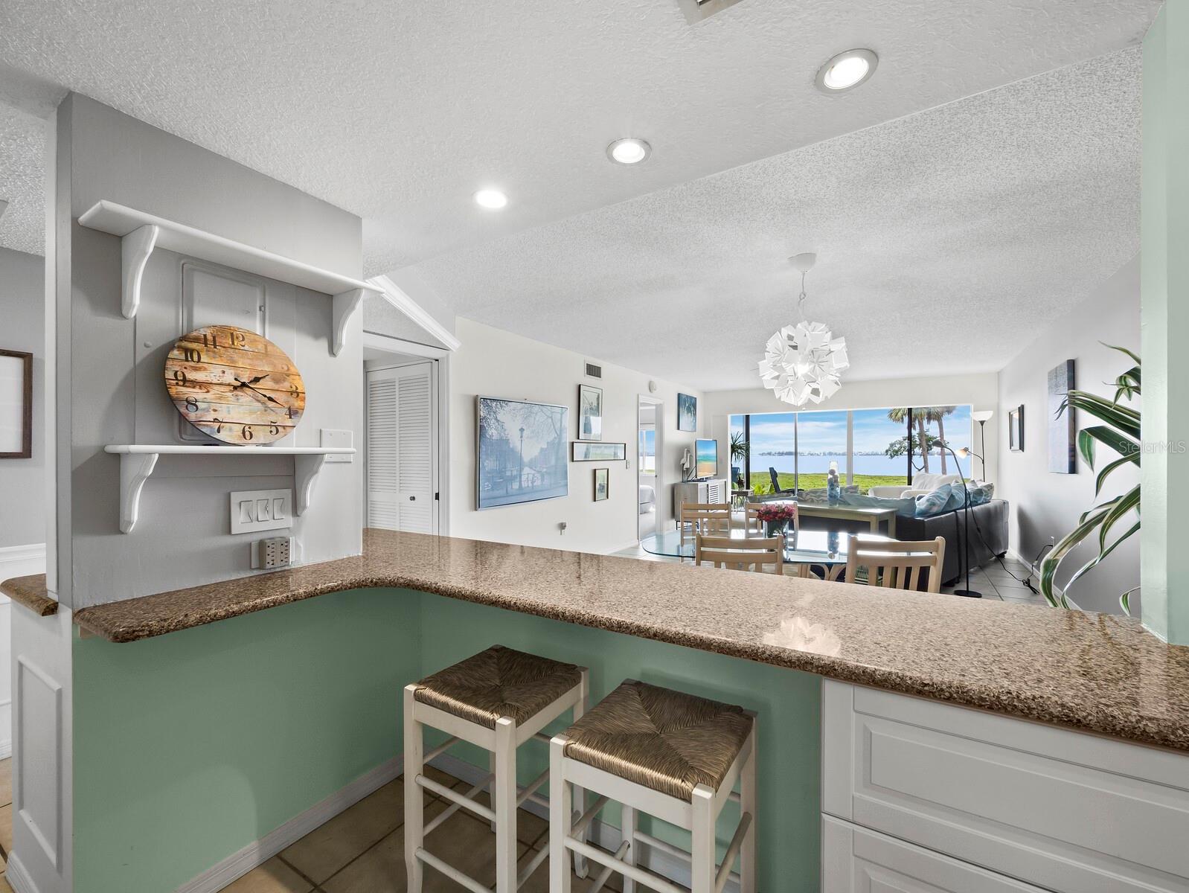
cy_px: 446
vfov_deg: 85.7
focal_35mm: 14
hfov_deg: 102.0
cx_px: 594
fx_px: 481
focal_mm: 7
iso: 400
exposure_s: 1/2.5
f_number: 11
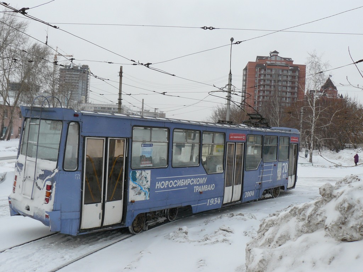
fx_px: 378
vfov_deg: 39.7
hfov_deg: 51.4
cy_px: 136
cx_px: 182
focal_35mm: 36
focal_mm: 6
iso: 100
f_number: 5
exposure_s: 1/250
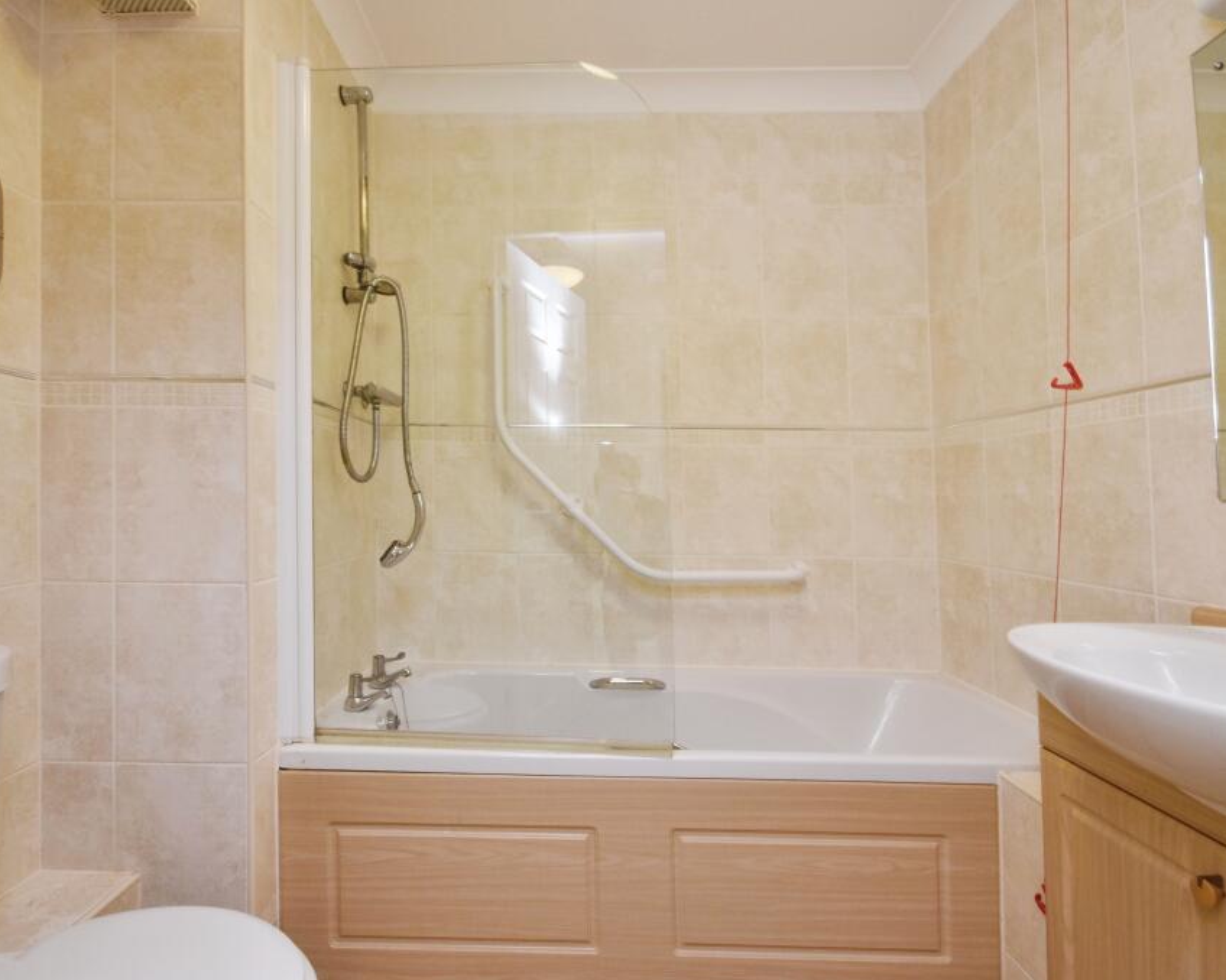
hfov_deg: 89.3
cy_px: 492
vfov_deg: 77.0
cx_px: 548
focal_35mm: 17
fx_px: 617
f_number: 9
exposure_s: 1/20
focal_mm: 10
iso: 400
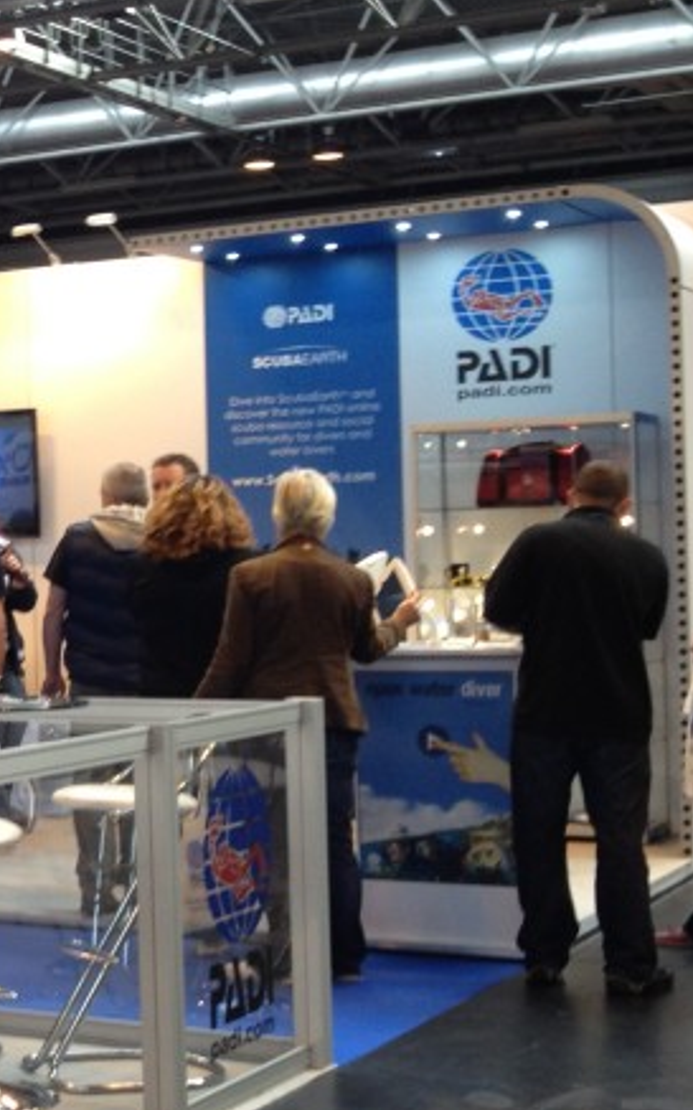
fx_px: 2630
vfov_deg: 23.8
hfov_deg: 13.8
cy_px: 579
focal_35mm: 87
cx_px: -434
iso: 64
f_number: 2.4
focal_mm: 4.28
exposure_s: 1/30
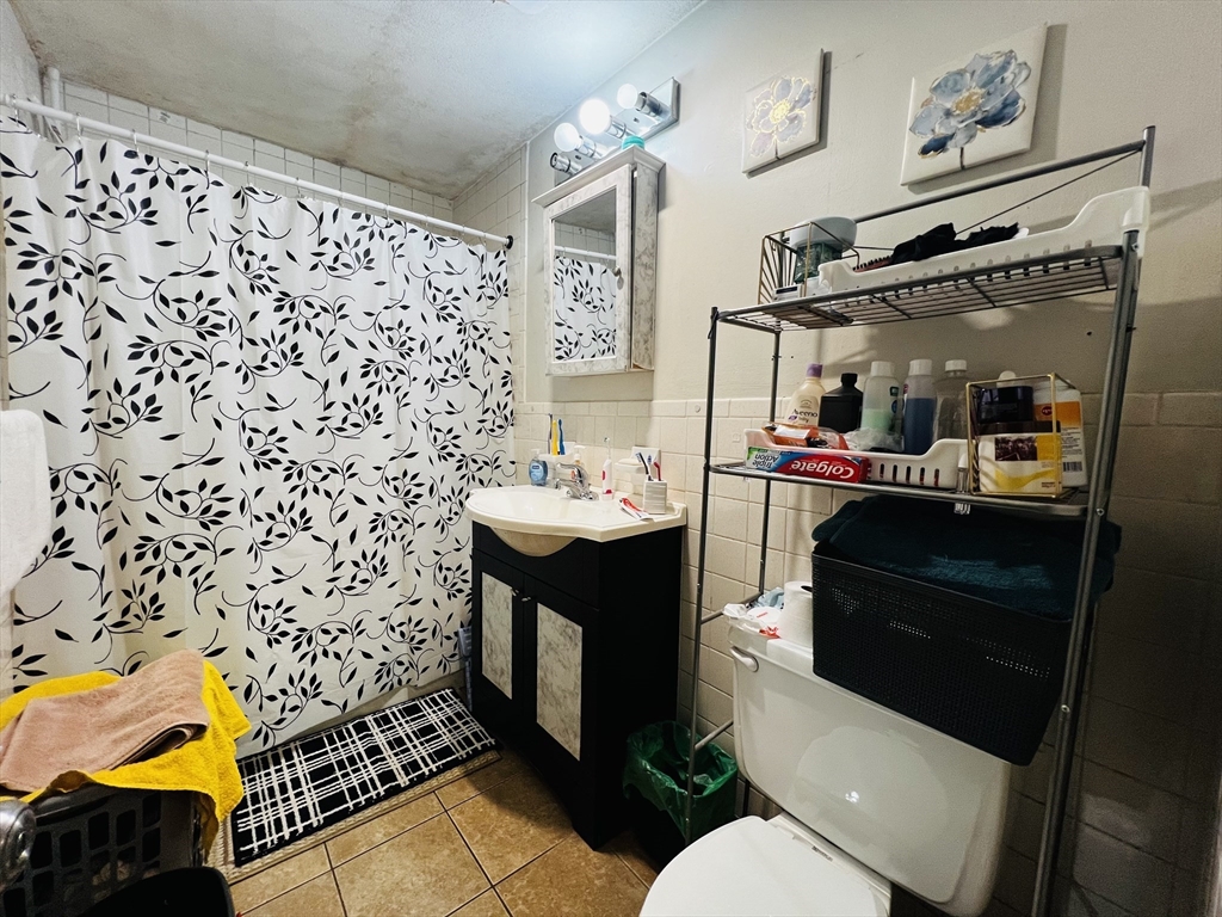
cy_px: 458
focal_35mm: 13
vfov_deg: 89.9
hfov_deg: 106.2
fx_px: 459
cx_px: 611
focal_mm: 1.57
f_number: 1.8
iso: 160
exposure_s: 1/60
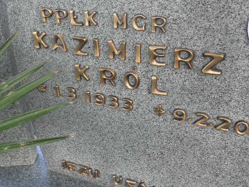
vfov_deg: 42.7
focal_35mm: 33
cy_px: 72
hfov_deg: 55.1
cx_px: 145
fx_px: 237
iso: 64
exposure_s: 1/50
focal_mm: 4.3
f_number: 3.3
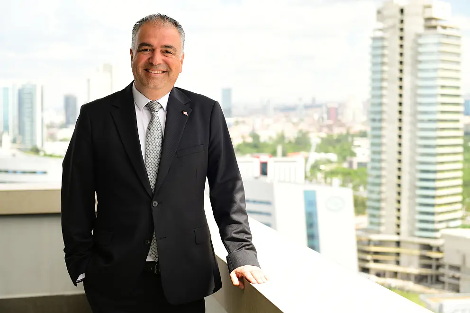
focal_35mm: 58
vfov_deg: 23.4
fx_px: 757
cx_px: 235
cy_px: 156
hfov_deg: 34.5
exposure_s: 1/250
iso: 64
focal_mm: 58
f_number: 4
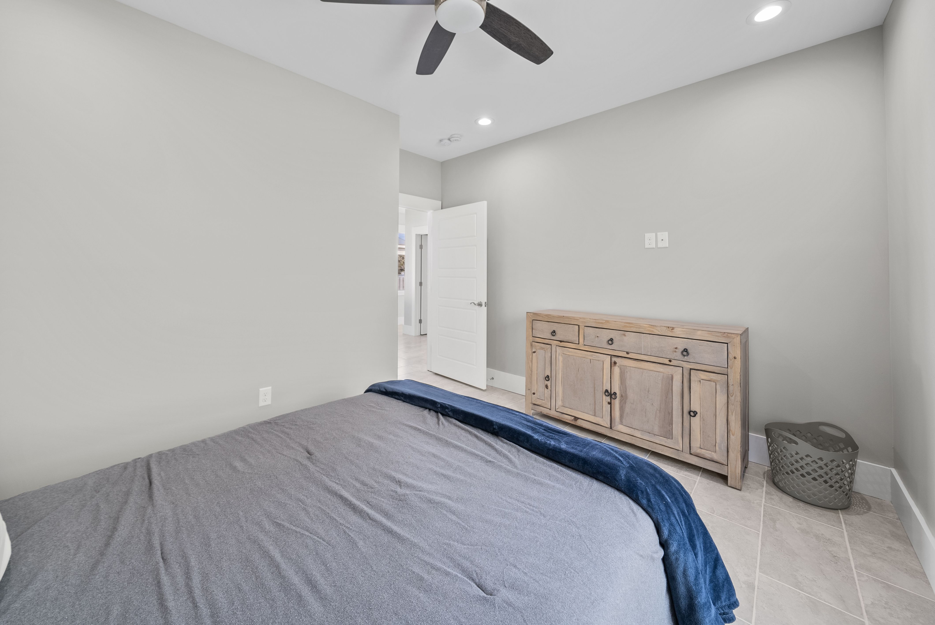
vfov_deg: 90.1
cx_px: 468
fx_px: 312
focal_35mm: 12
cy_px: 312
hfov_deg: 112.6
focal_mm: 12
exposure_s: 1/4
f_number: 7.1
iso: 125
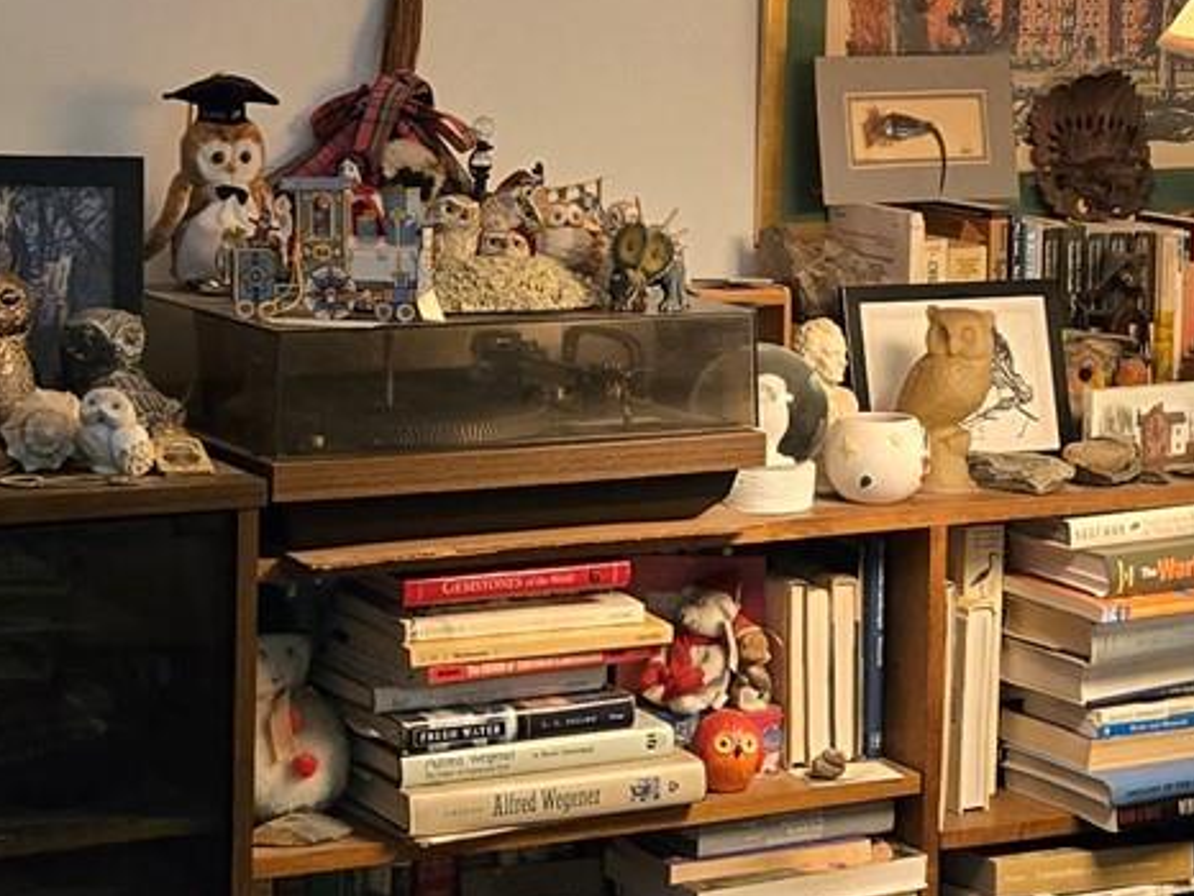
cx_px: 805
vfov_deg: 14.6
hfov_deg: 19.4
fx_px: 3486
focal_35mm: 101
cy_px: 351
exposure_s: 1/120
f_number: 1.8
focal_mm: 5.4
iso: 640
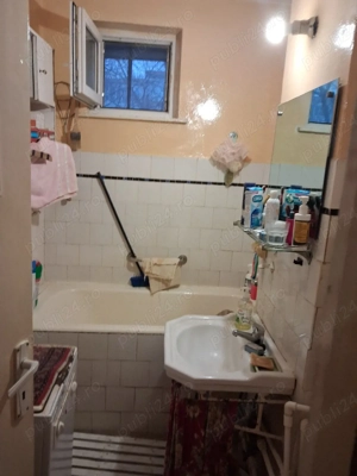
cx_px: 178
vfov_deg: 65.3
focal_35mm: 27
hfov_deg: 51.4
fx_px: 371
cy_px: 238
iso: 320
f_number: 1.8
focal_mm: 4
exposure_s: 1/50
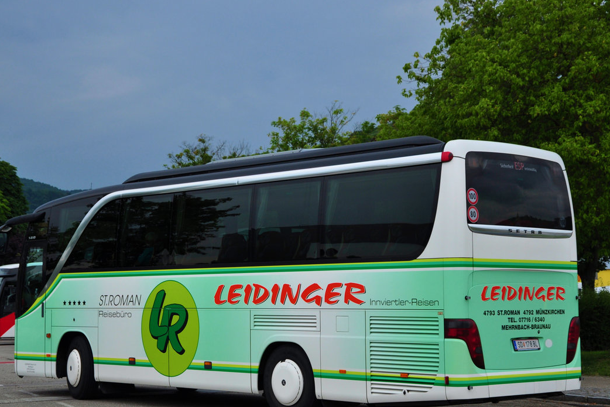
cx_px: 290
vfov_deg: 19.7
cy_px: 232
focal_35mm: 69
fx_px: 1169
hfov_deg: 29.2
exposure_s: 1/640
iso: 200
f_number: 4.5
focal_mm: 40
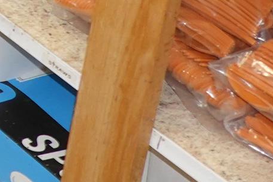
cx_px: -490
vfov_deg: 7.9
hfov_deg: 10.1
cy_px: -250
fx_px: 1228
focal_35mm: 162
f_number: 2.8
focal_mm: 9
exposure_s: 1/30
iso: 320
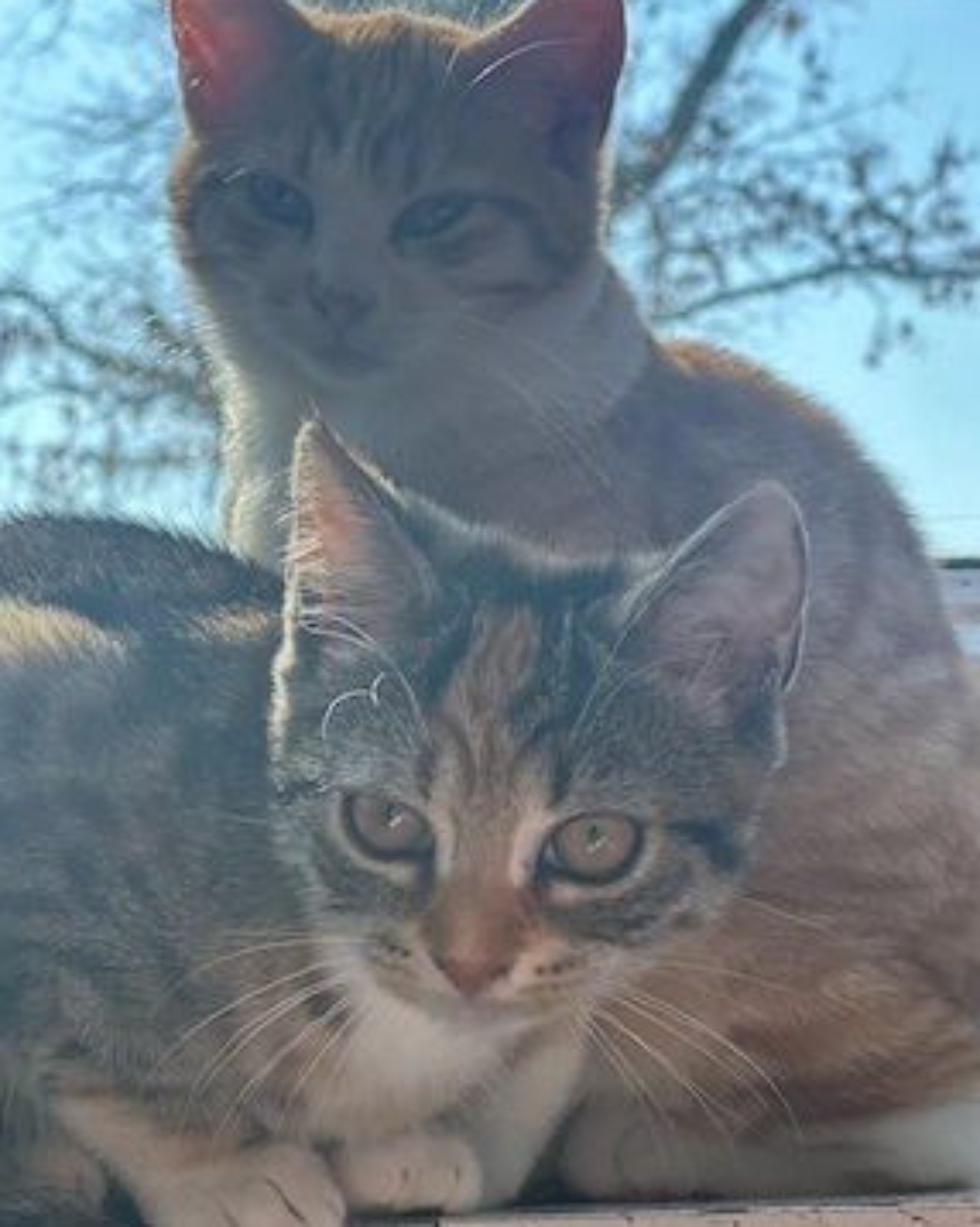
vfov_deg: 22.7
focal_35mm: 84
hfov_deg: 18.3
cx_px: 480
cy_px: 668
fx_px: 3048
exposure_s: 1/203
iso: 32
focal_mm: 9
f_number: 2.8
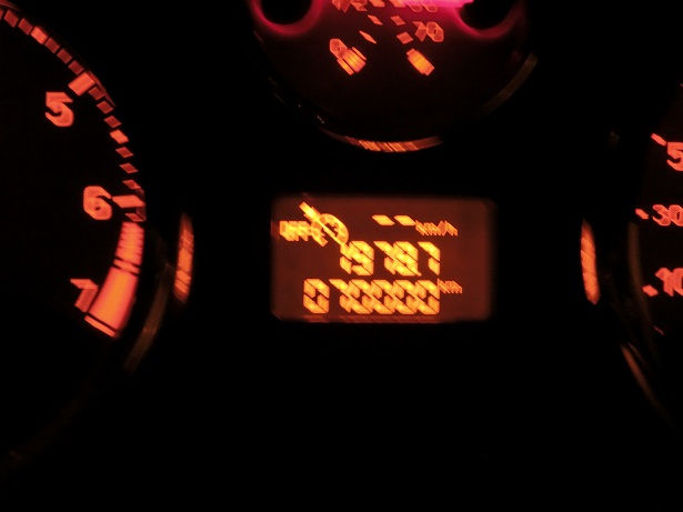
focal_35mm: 44
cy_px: 256
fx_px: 868
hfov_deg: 43.0
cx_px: 342
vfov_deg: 32.9
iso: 640
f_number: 3.4
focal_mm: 7.9
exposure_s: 1/30
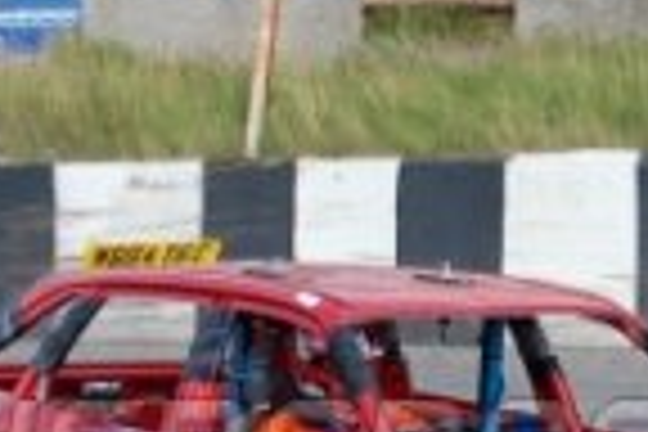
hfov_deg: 9.1
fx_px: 4068
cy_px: 459
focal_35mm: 226
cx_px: 396
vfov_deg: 6.1
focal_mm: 34
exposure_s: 1/1000
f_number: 4.5
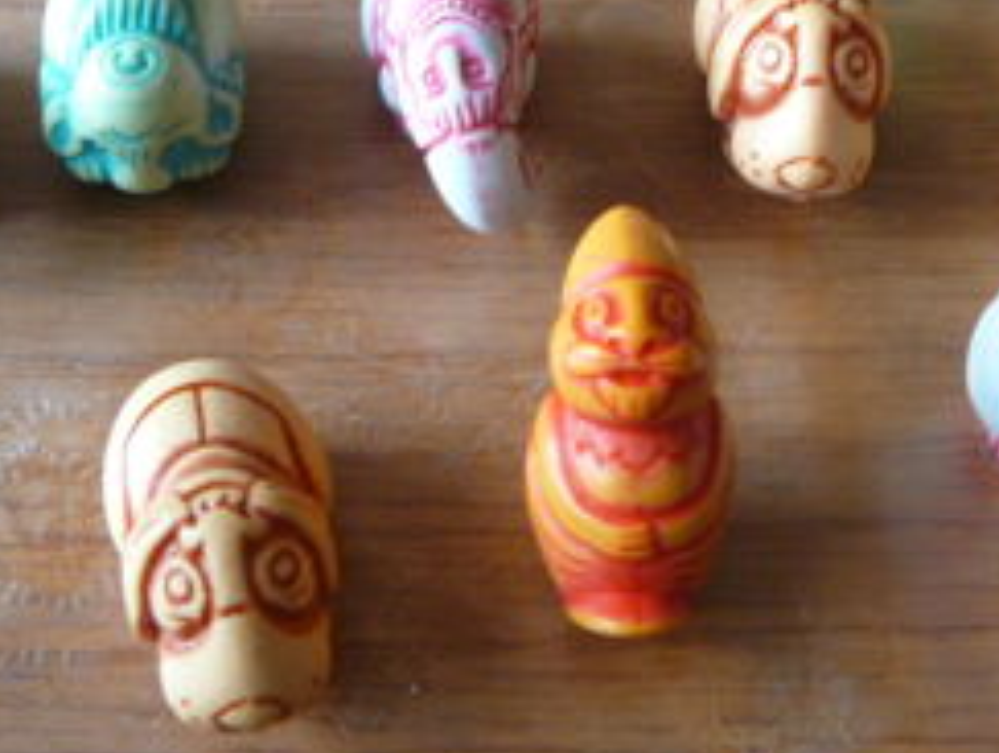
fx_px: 1994
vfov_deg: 21.2
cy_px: 173
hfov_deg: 28.1
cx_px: 444
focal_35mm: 69
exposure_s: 1/20
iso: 200
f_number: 2.8
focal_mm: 5.2
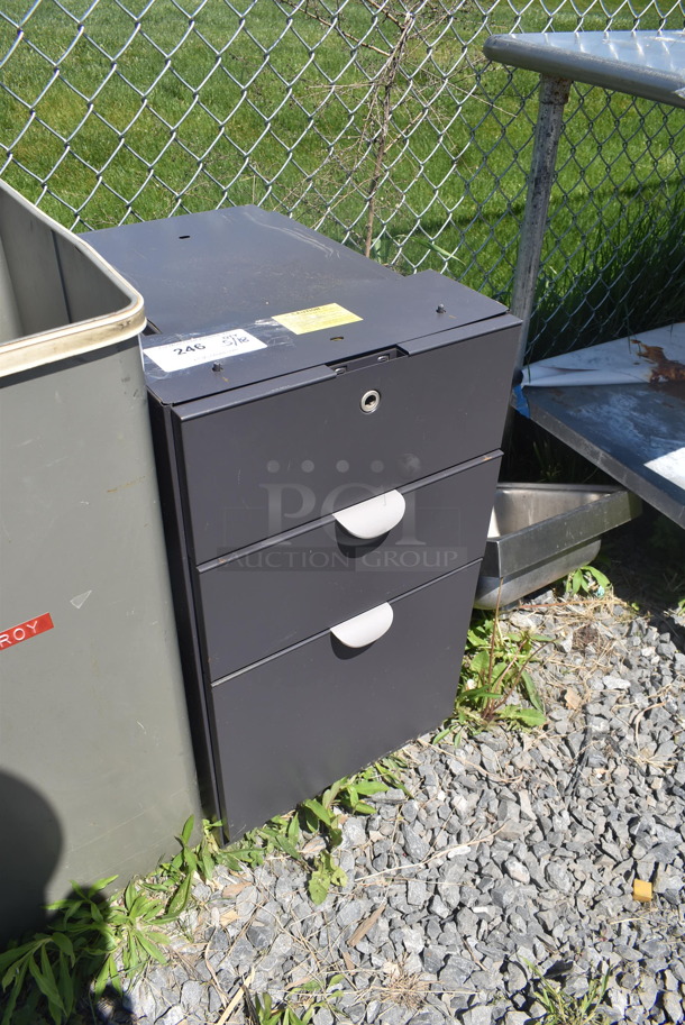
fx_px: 769
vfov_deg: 67.3
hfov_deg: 48.0
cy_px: 512
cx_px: 342
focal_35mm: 27
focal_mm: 18
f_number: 7.1
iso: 100
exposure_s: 1/320
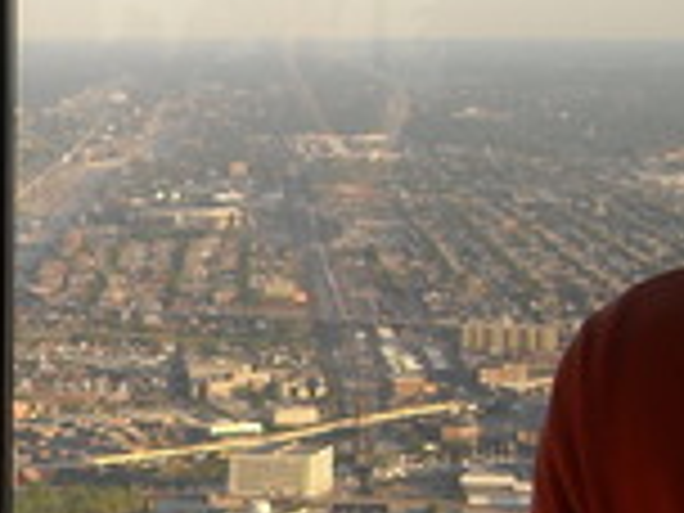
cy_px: 378
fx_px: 2905
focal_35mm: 147
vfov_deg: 10.1
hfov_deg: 12.3
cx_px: -562
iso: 64
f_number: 2.8
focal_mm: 5.7
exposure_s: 1/209
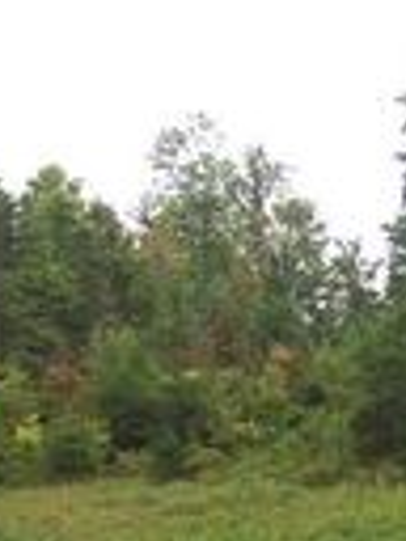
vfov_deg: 16.2
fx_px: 1892
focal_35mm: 121
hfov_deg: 12.2
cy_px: 418
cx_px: 304
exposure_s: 1/125
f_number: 2.8
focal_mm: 5.85
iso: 64
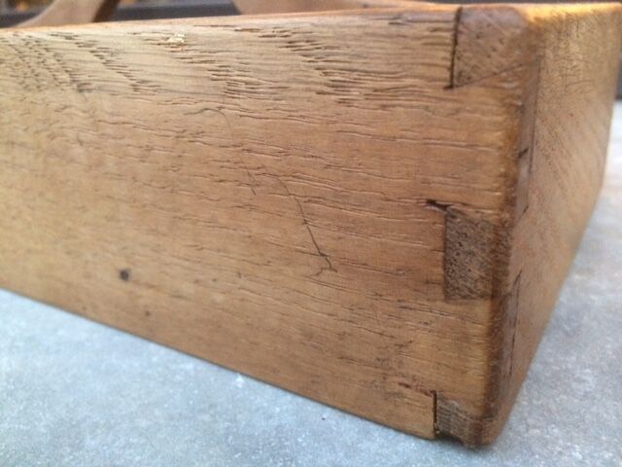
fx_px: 521
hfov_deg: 61.7
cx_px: 311
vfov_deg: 48.2
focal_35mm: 29
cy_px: 234
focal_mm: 4.15
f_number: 2.2
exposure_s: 1/33
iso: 320
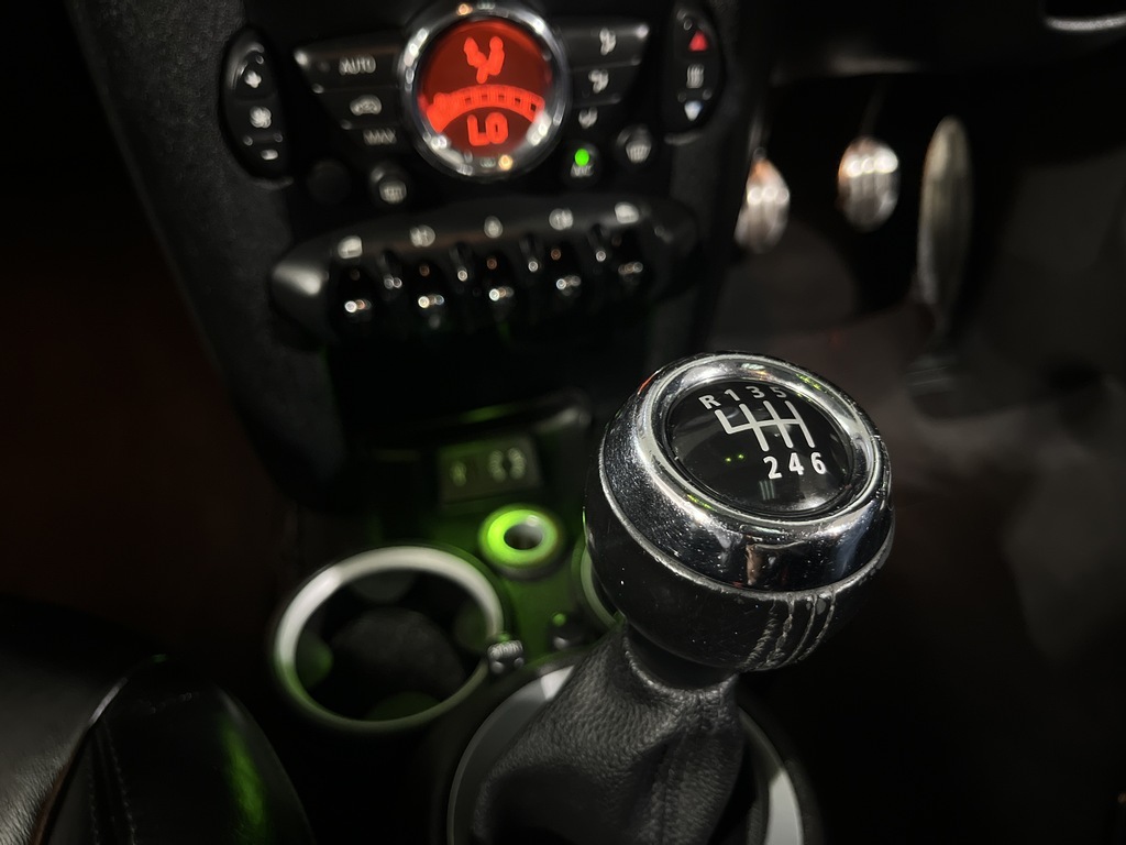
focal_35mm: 26
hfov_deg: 67.3
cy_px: 422
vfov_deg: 53.1
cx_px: 563
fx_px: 846
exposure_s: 1/100
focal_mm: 5.1
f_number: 1.6
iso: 2500
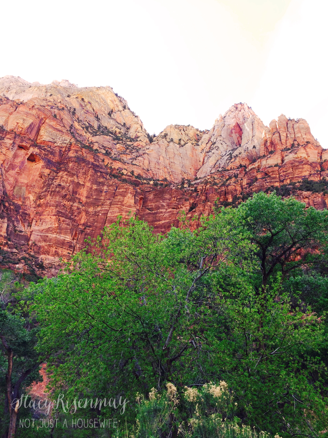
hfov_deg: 48.2
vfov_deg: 61.7
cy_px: 219
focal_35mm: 29
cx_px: 164
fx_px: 366
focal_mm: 4.15
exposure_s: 1/302
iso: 32
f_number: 2.2
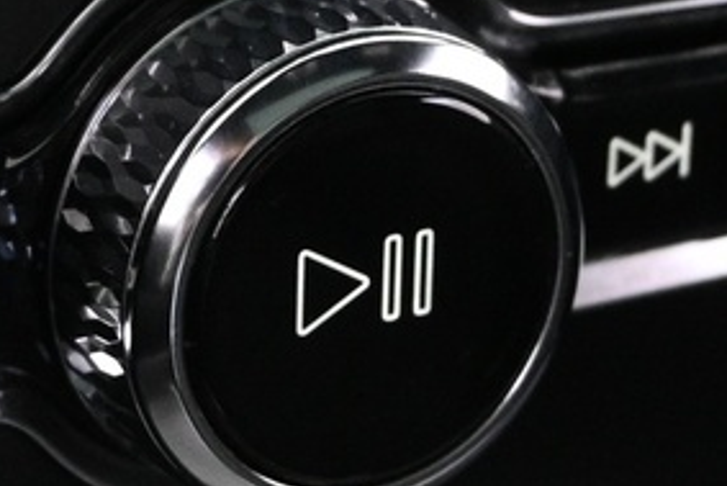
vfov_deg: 7.1
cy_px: 118
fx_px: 3905
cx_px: -39
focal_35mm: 193
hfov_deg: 10.5
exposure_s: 1/20
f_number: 4
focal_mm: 22.5
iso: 1600
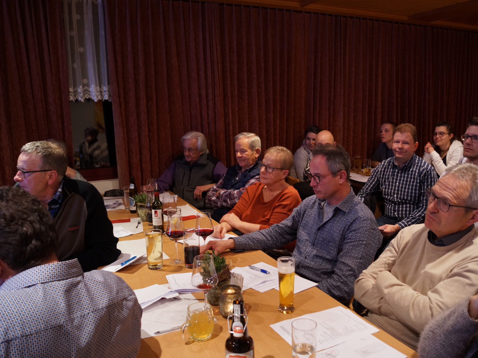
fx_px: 594
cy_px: 179
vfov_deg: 33.6
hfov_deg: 43.8
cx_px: 249
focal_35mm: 43
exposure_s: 1/15
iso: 800
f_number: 4.5
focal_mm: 26
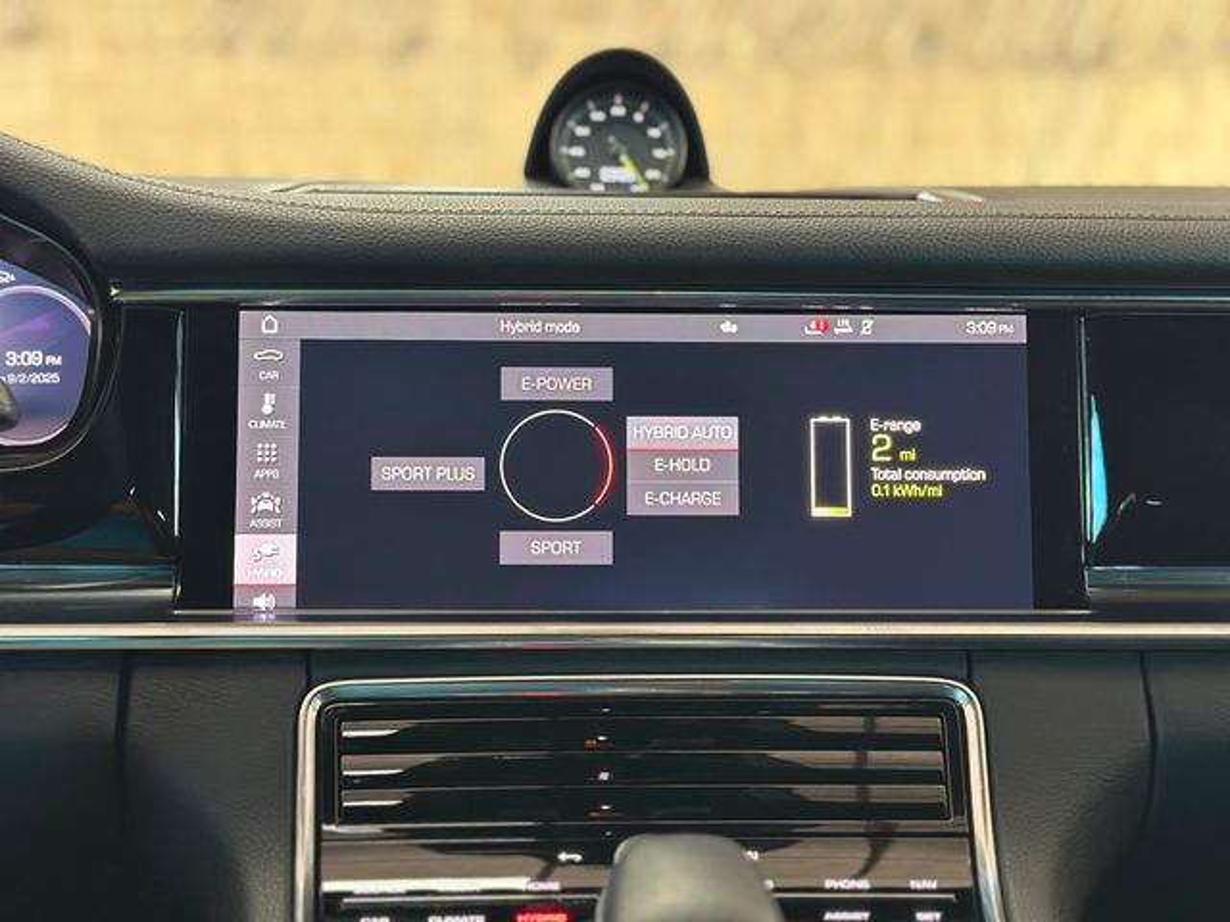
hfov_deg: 39.7
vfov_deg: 30.3
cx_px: 615
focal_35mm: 48
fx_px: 1706
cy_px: 461
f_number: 1.78
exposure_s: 1/60
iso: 320
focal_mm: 6.86
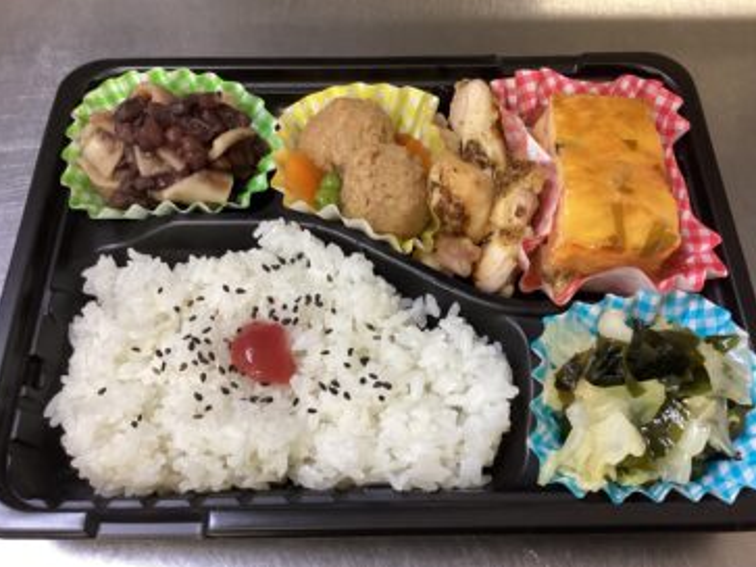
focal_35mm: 32
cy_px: 291
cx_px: 380
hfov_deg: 56.8
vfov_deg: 44.1
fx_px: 699
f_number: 2.4
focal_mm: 3.3
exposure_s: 1/60
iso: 200
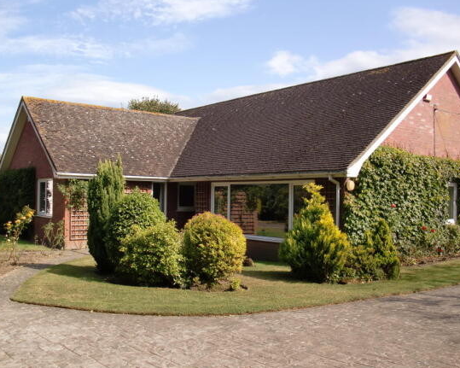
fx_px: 517
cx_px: 227
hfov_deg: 47.9
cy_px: 184
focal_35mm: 38
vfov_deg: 39.1
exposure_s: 1/800
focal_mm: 6.3
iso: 64
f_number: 2.8
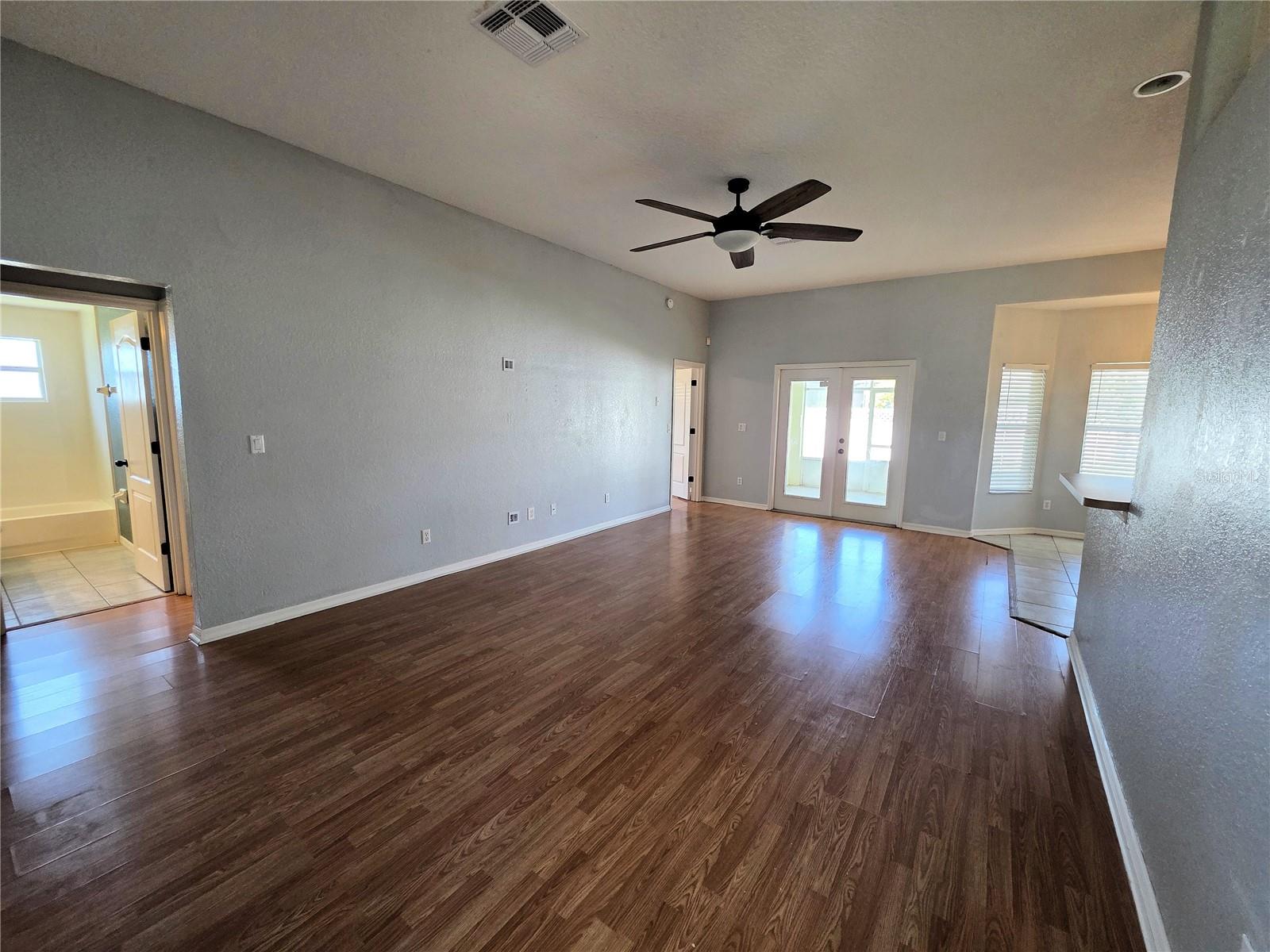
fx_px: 477
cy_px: 476
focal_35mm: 13
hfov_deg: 106.2
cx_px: 635
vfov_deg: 89.9
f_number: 1.9
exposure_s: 1/120
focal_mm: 2.2
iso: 250
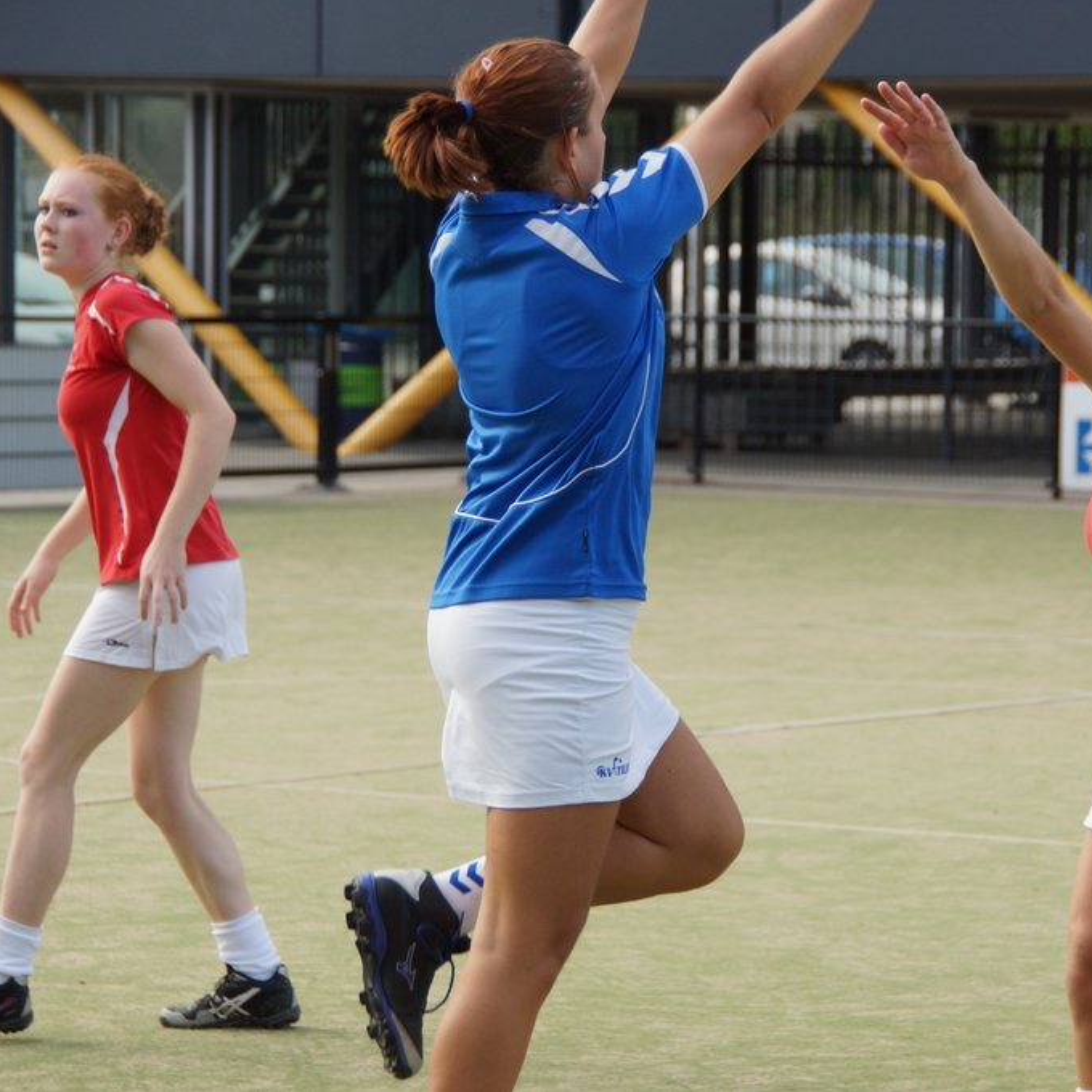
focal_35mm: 192
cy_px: 545
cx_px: 639
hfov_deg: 9.1
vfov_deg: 9.1
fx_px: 6853
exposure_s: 1/500
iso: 320
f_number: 5.6
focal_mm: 100
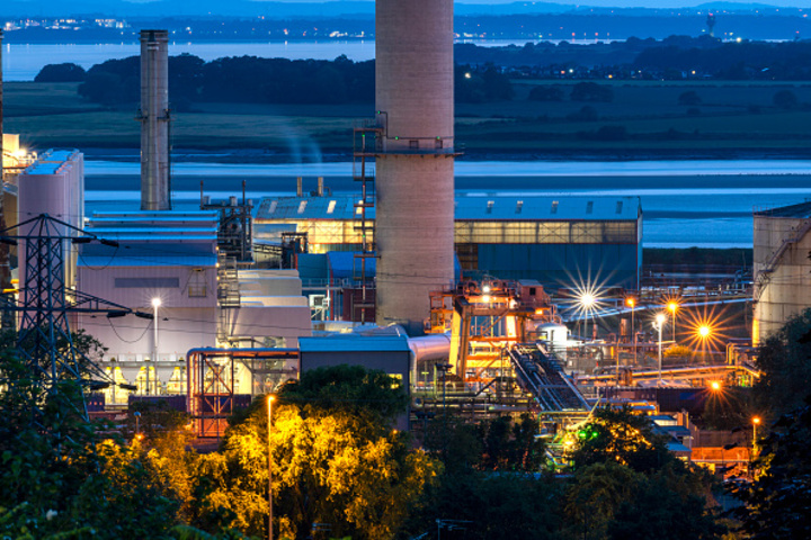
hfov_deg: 8.7
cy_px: 270
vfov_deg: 5.8
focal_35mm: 238
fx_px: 5361
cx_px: 406
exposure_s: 30
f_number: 25
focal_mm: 238
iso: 50
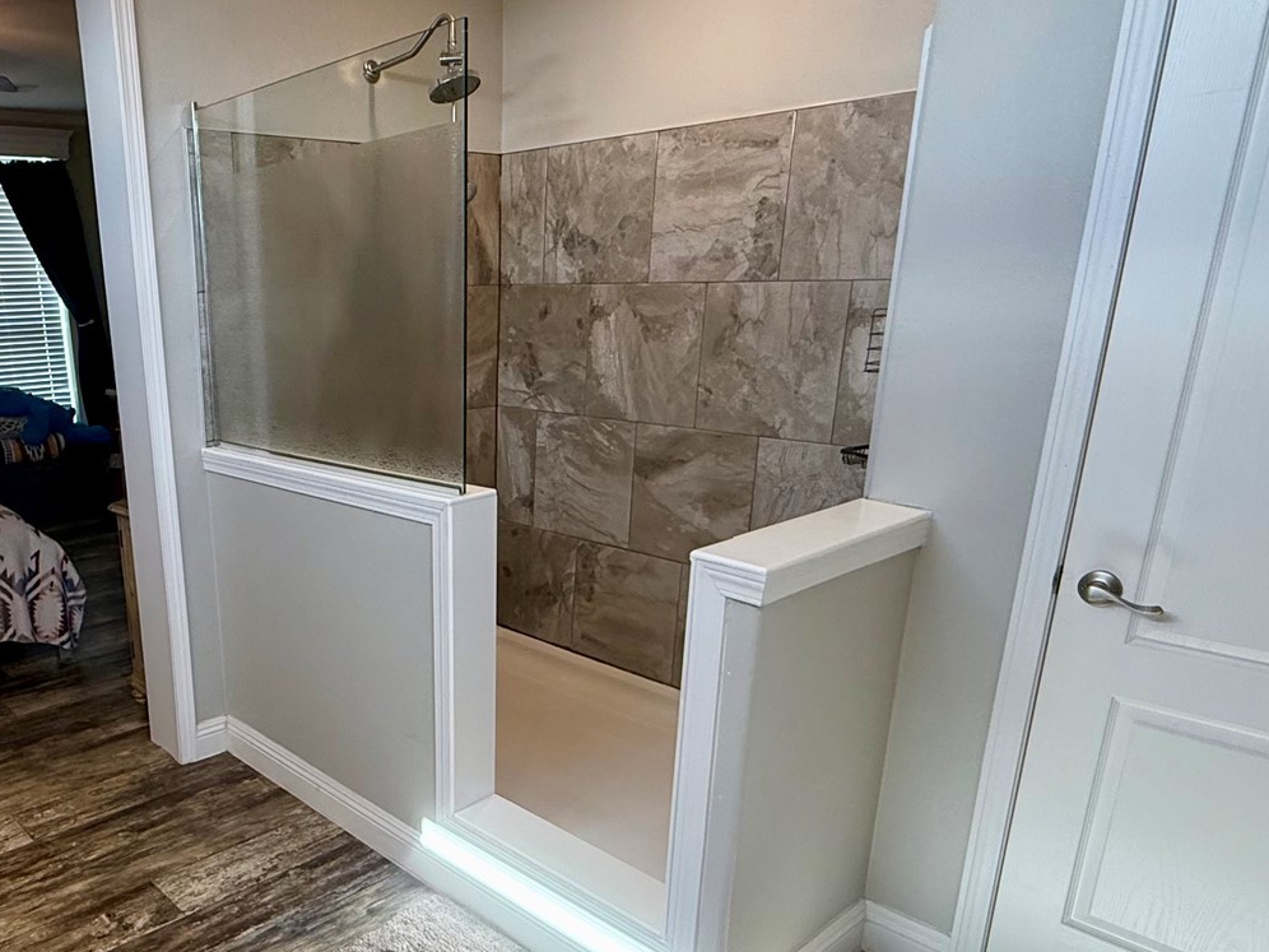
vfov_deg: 50.7
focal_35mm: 27
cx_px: 354
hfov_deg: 62.4
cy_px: 608
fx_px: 990
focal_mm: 2.22
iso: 200
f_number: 2.2
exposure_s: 1/120
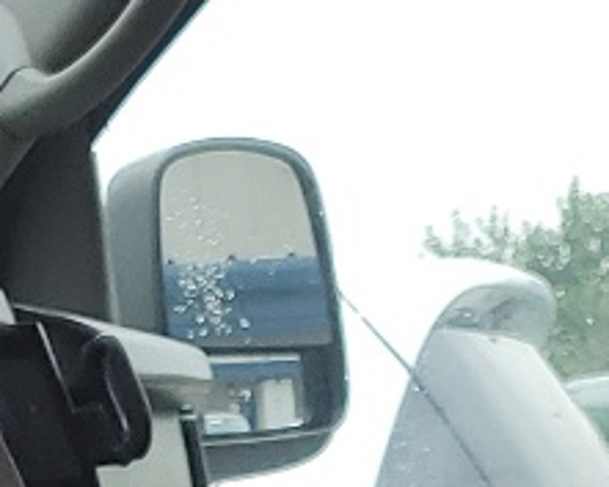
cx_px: 496
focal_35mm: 184
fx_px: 3318
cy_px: 1084
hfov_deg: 10.5
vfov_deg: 7.9
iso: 54
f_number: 1.5
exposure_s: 1/120
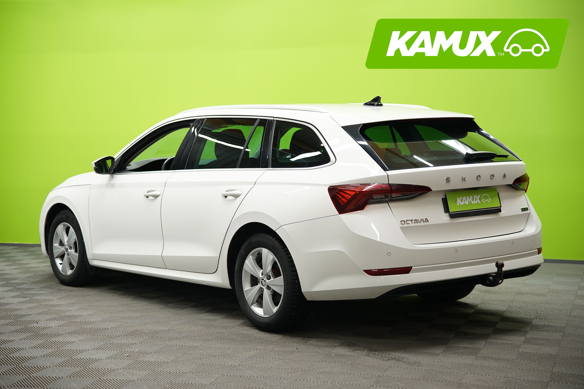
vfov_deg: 20.9
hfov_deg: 31.0
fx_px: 1054
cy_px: 194
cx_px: 292
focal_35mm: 65
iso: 500
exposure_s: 1/40
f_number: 3.2
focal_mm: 65
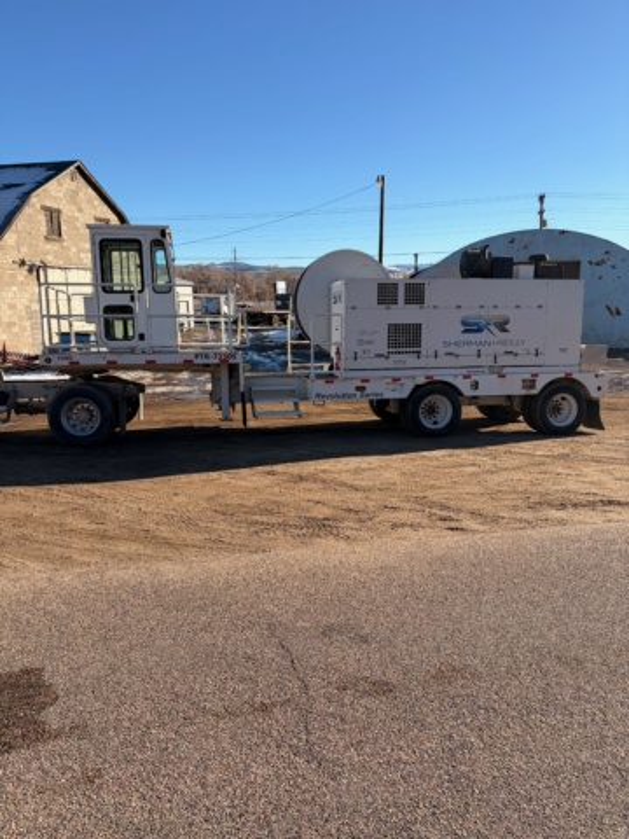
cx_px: 314
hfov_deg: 53.1
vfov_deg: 67.3
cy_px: 420
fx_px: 630
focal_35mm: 26
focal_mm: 5.96
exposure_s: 1/3448
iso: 50
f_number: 1.6
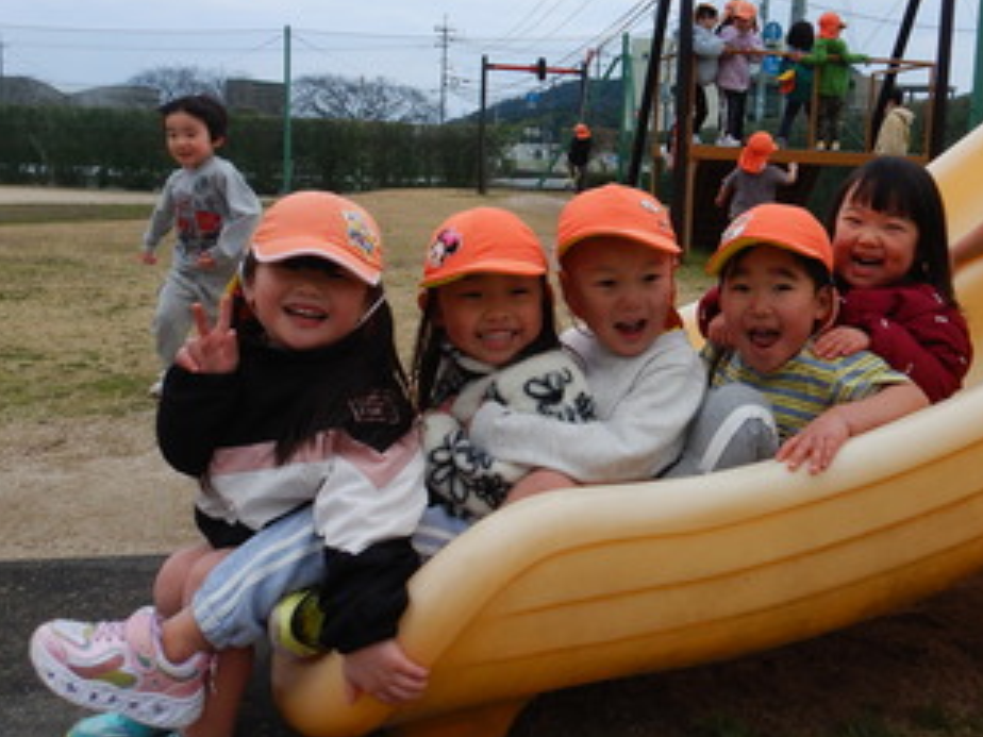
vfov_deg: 36.7
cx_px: 642
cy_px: 295
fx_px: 1107
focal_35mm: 39
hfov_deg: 47.2
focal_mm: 4.3
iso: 125
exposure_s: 1/800
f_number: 4.1
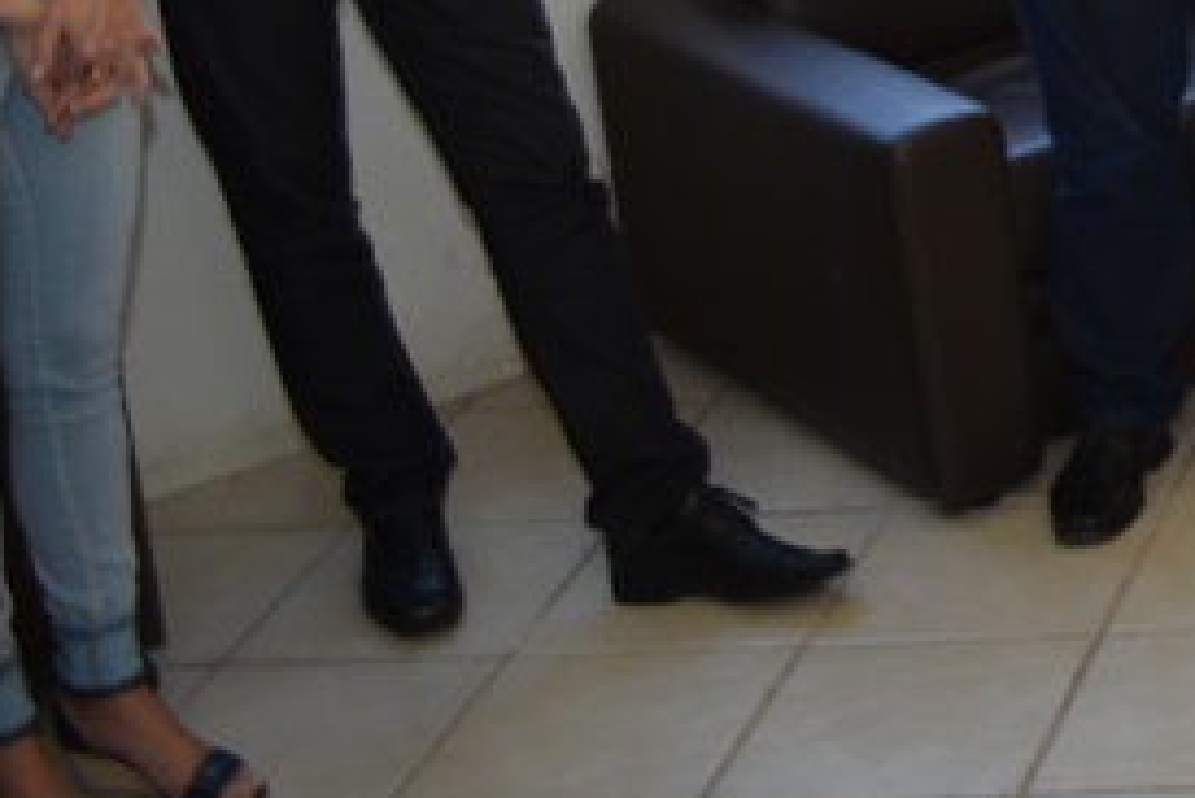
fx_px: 3354
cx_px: 2098
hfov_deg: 17.0
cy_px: -578
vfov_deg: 12.5
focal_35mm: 101
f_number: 4
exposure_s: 1/80
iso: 200
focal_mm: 18
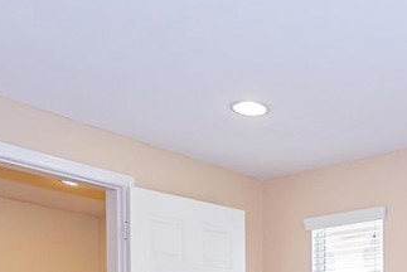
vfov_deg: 21.4
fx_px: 645
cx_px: 394
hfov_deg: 32.6
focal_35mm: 57
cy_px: 358
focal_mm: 12
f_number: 3.5
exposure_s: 1/250
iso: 200
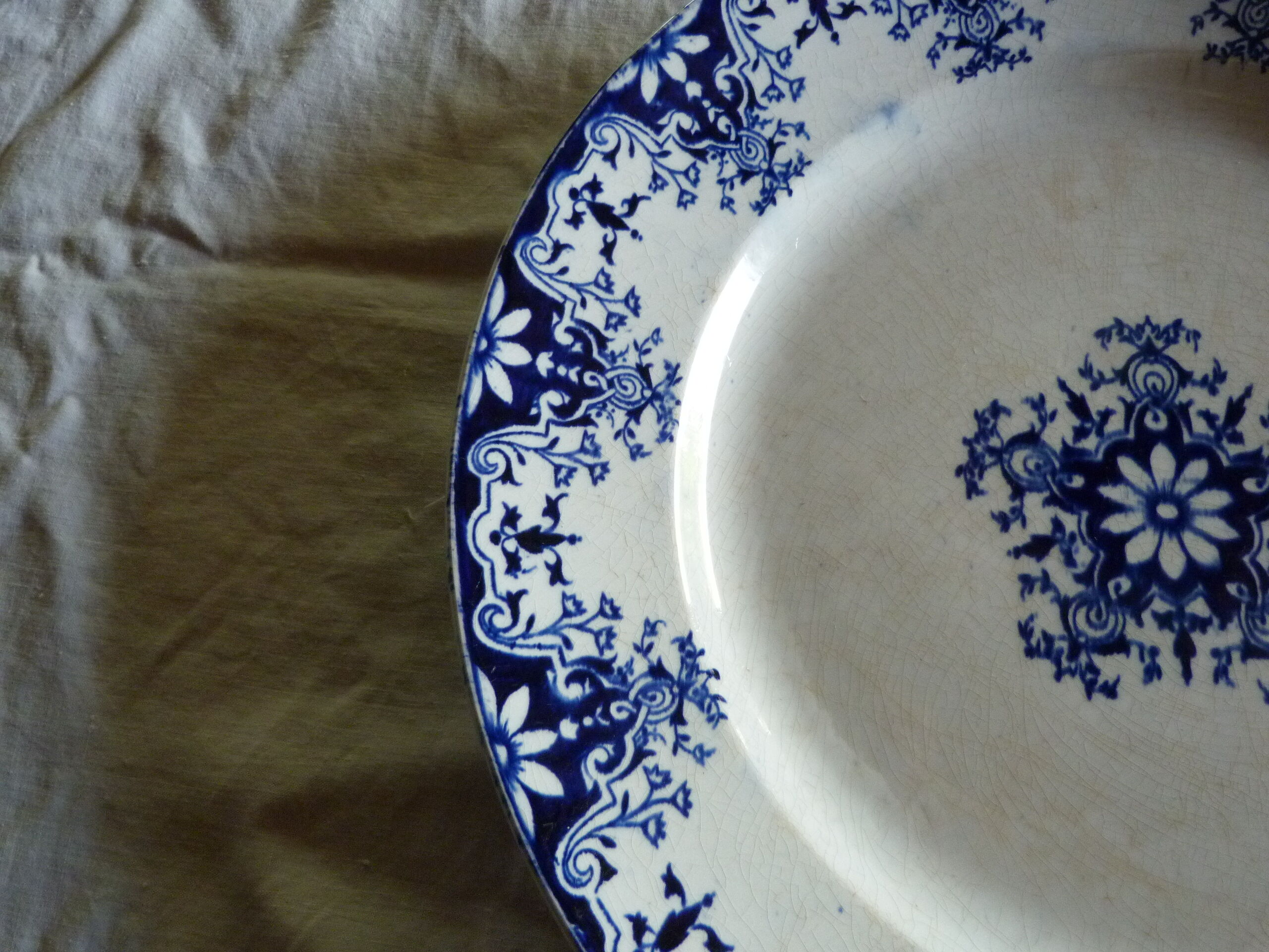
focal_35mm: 25
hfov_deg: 69.4
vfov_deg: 54.9
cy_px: 476
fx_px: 916
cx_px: 634
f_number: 2.8
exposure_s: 1/125
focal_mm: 4.5
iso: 400
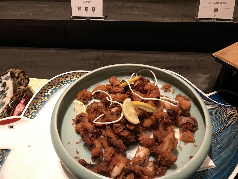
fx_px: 193
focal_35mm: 28
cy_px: 90
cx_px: 119
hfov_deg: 63.4
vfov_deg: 49.7
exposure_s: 1/16
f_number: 1.8
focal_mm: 3.99
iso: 100
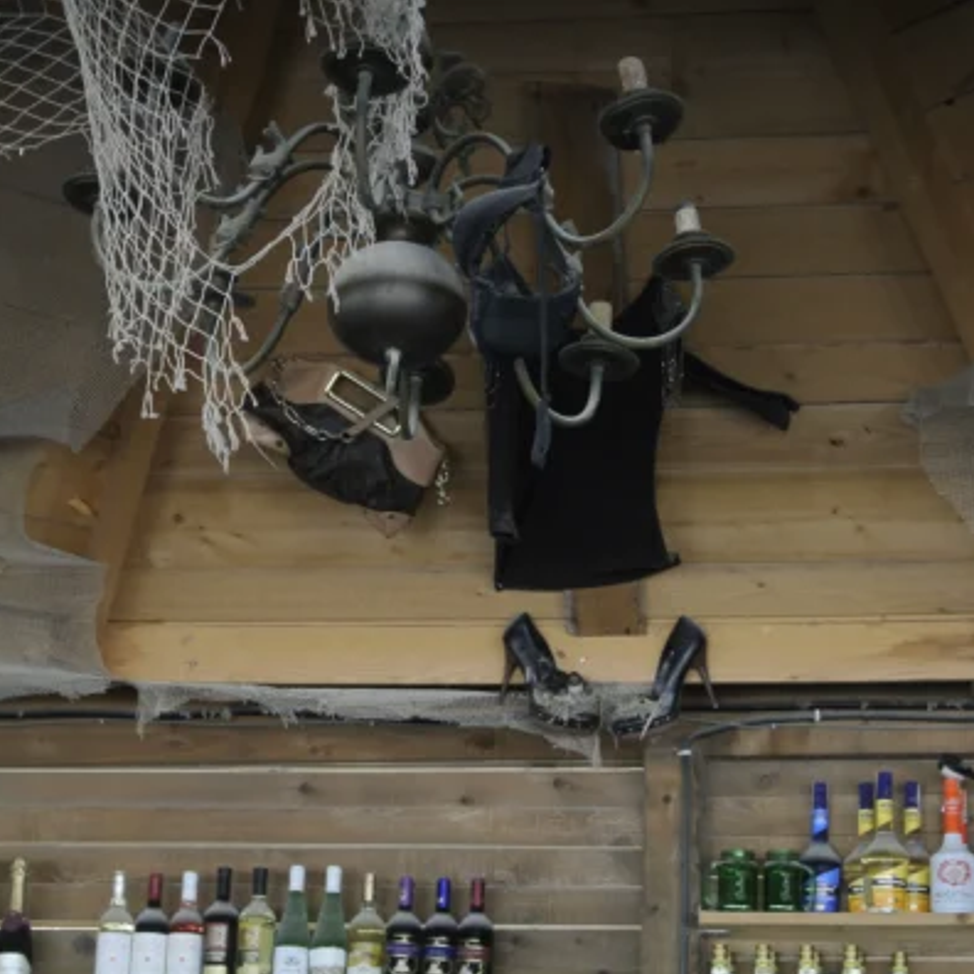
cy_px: 489
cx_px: 551
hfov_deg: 16.7
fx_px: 3311
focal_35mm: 104
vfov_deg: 16.7
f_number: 8
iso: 100
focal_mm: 30
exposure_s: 1/13
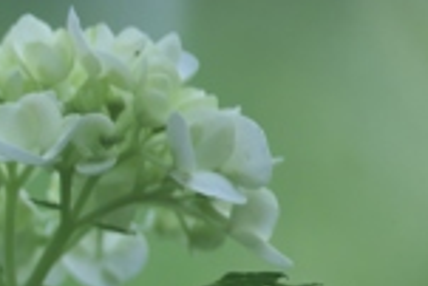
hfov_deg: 1.0
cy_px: 500
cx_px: -958
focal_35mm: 2038
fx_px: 24252
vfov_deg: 0.7
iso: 250
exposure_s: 1/250
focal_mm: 300
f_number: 4
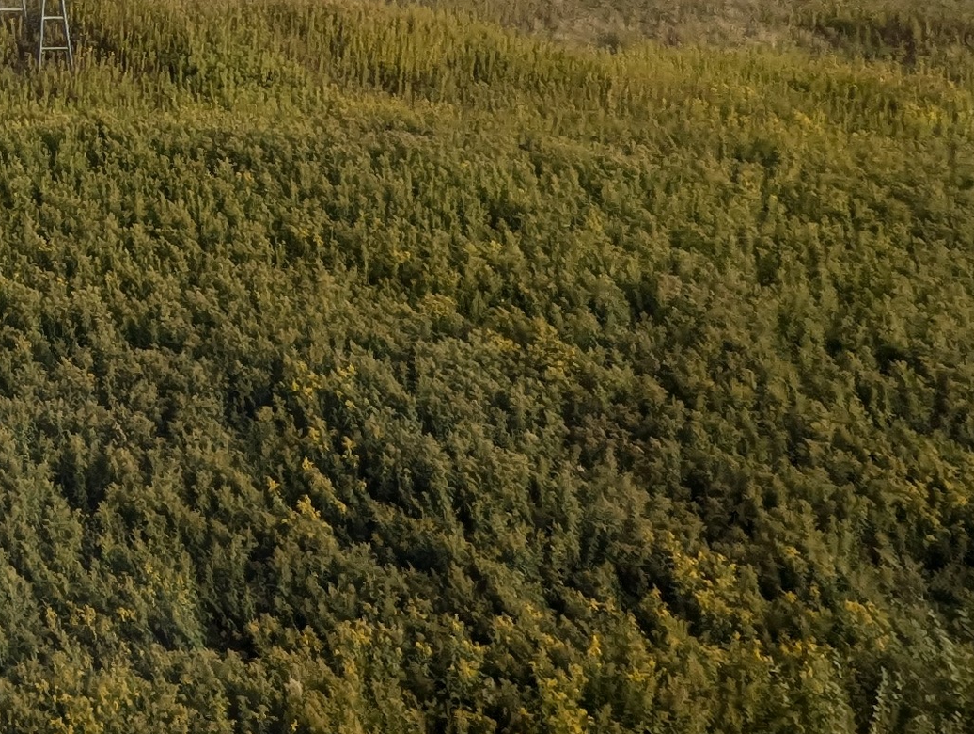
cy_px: -467
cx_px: -727
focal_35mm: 63
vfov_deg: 19.3
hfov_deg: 21.5
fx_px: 1775
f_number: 2.2
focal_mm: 2.35
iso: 68
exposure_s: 1/822
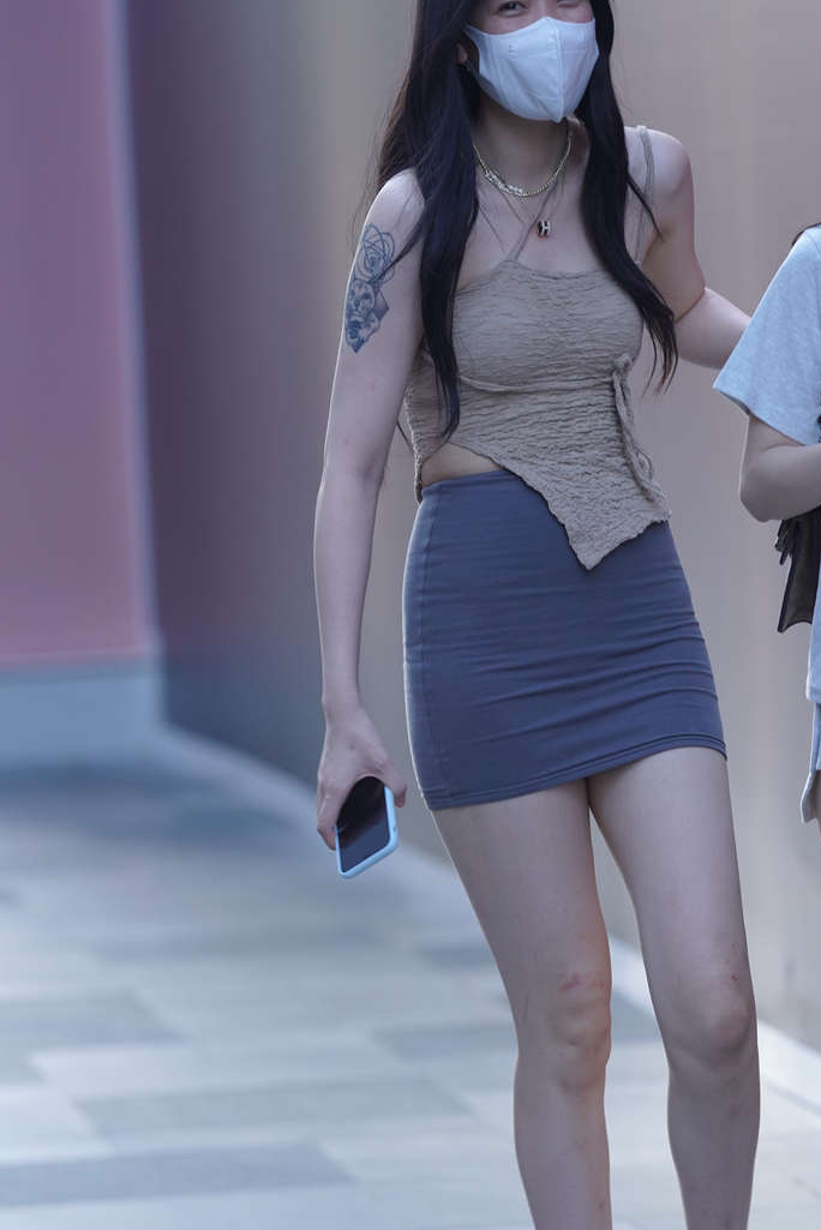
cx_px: 586
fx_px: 8101
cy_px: 582
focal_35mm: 237
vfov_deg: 8.7
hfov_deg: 5.8
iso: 500
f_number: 2.8
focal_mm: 135
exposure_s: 1/400
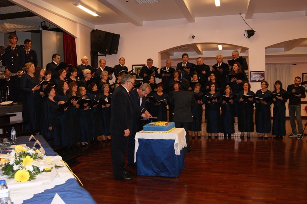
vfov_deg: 39.9
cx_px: 154
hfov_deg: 57.3
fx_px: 281
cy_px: 102
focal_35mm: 33
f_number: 5.6
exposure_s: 1/60
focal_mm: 22
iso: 400
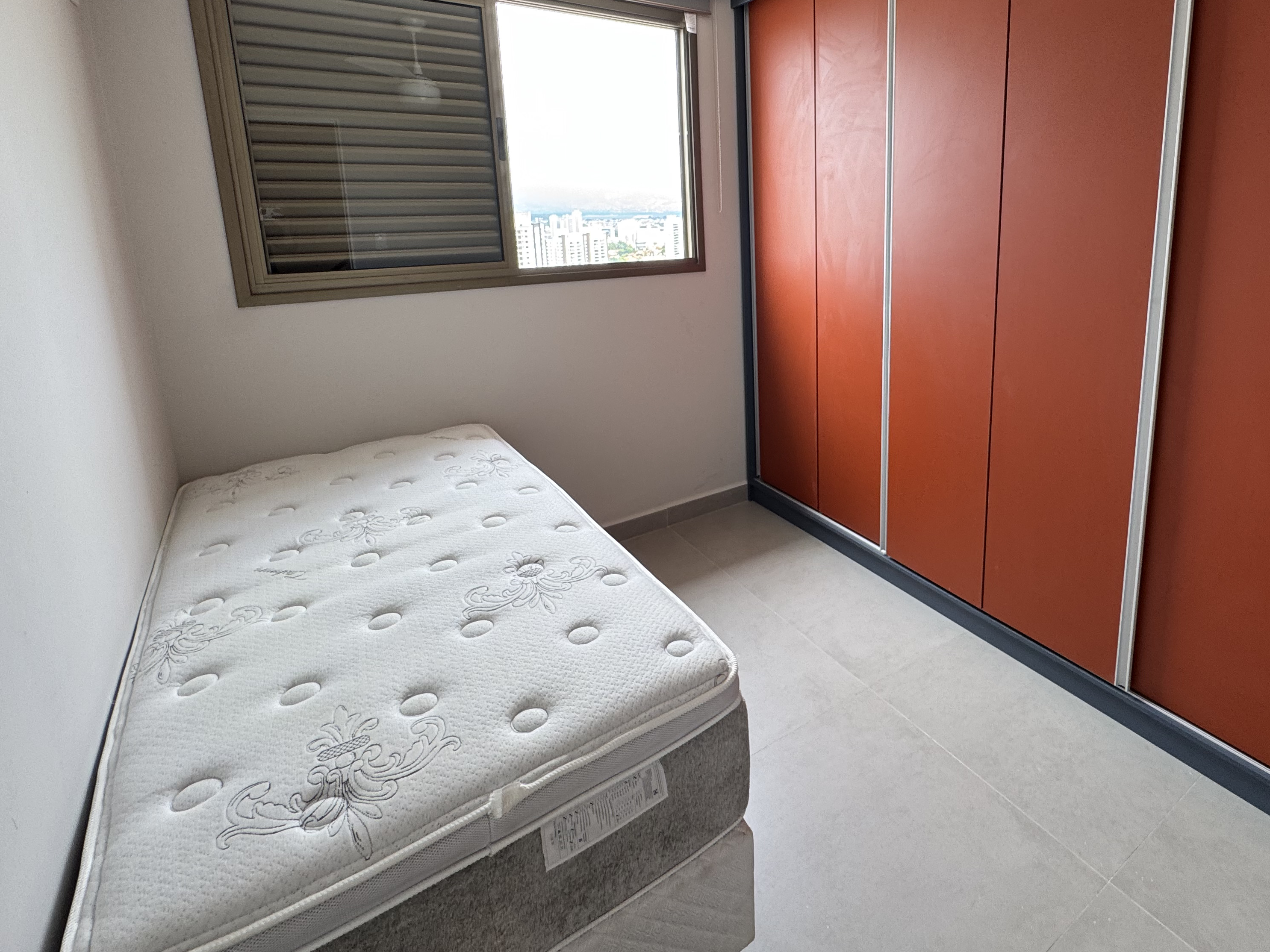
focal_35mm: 19
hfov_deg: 82.5
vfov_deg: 67.2
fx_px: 697
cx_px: 820
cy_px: 334
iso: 64
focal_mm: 2.22
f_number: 2.2
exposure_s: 1/120
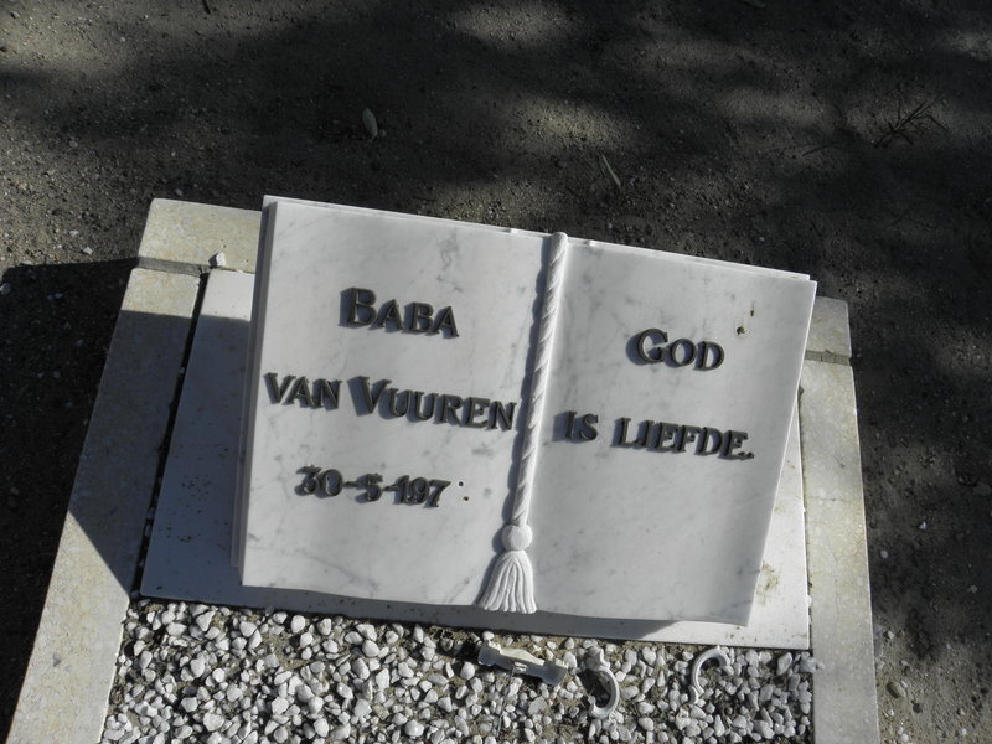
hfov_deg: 65.3
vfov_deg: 51.4
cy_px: 372
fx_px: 774
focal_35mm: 27
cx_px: 496
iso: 64
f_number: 5.6
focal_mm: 4.83
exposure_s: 1/640
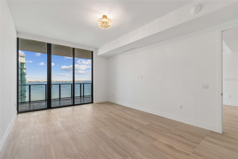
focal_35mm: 15
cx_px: 119
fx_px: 99
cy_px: 80
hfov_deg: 100.4
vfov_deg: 77.3
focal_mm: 10
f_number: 7.1
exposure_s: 1/60
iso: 100
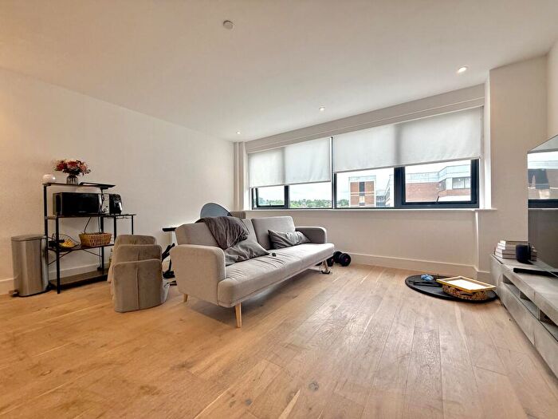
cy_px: 210
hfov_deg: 102.1
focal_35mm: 14
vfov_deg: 85.7
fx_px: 226
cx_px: 279
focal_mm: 2.22
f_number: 2.2
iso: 64
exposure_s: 1/176
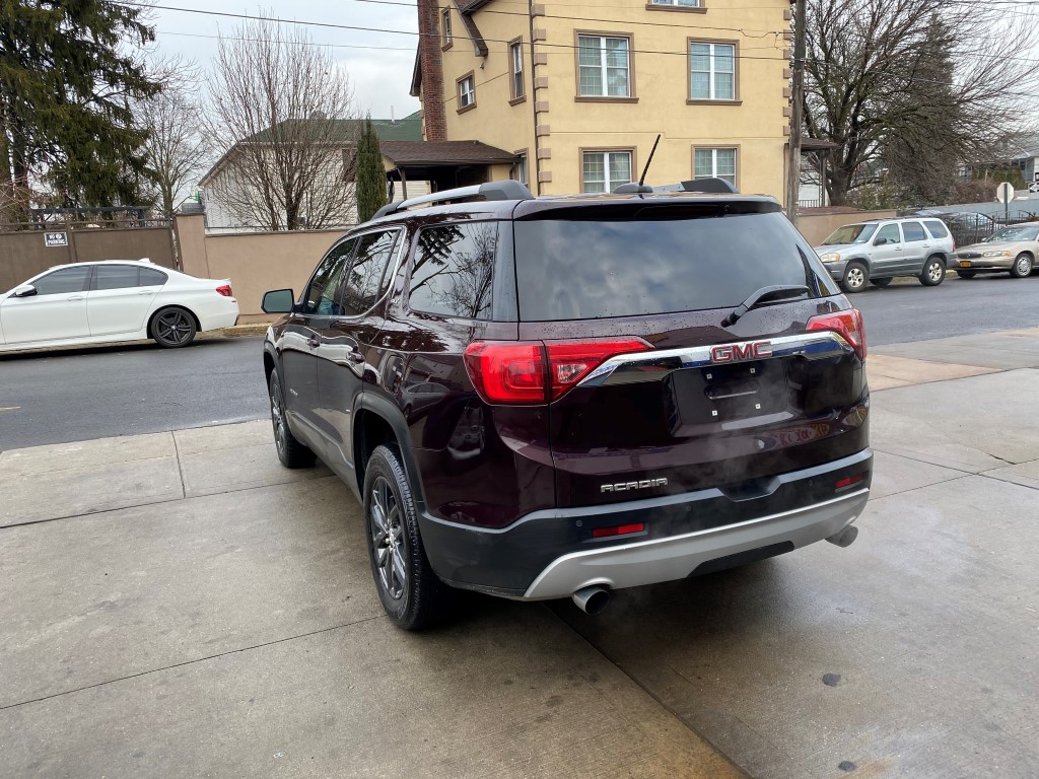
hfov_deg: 67.3
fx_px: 780
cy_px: 390
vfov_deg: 53.1
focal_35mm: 26
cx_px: 520
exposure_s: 1/169
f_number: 1.8
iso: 32
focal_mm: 4.25
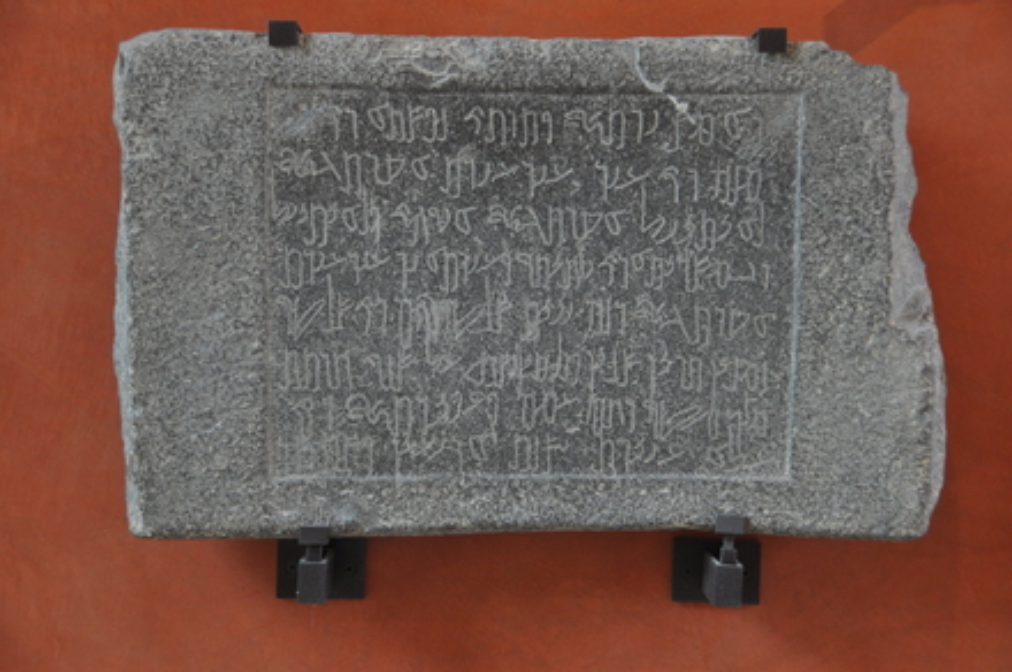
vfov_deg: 21.5
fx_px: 1768
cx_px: 506
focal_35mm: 63
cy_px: 336
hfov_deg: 31.9
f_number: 4.5
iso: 640
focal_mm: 42
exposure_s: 1/50
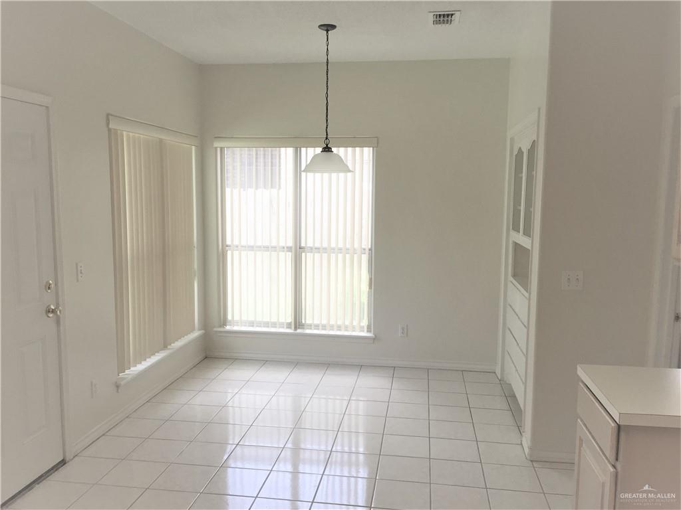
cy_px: 255
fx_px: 571
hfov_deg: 61.7
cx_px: 340
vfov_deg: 48.2
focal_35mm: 29
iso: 32
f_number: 2.2
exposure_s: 1/30
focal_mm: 4.15
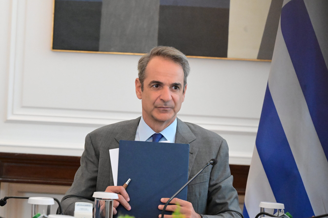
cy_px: 109
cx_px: 164
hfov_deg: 6.9
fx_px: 2733
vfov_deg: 4.6
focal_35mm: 300
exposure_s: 1/500
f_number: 6.3
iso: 8000
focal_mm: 200
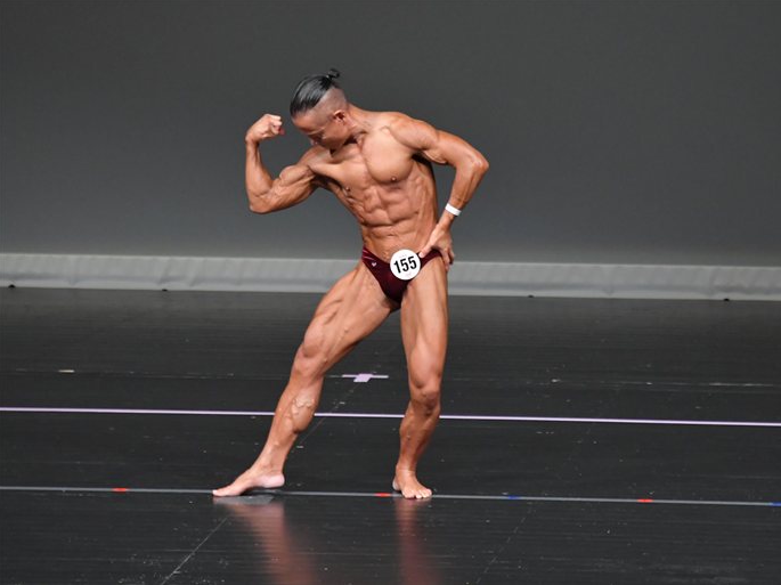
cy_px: 292
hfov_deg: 4.9
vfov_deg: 3.6
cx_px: 440
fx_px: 9200
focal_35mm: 408
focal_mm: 250
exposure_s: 1/400
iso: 4000
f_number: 5.6
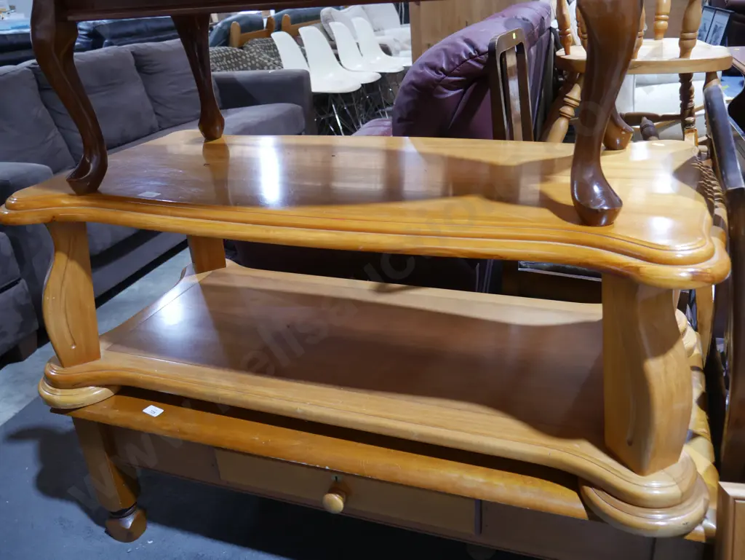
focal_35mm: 30
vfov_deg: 46.8
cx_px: 372
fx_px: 646
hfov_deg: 59.9
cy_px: 280
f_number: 3.6
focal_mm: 15
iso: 640
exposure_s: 1/60
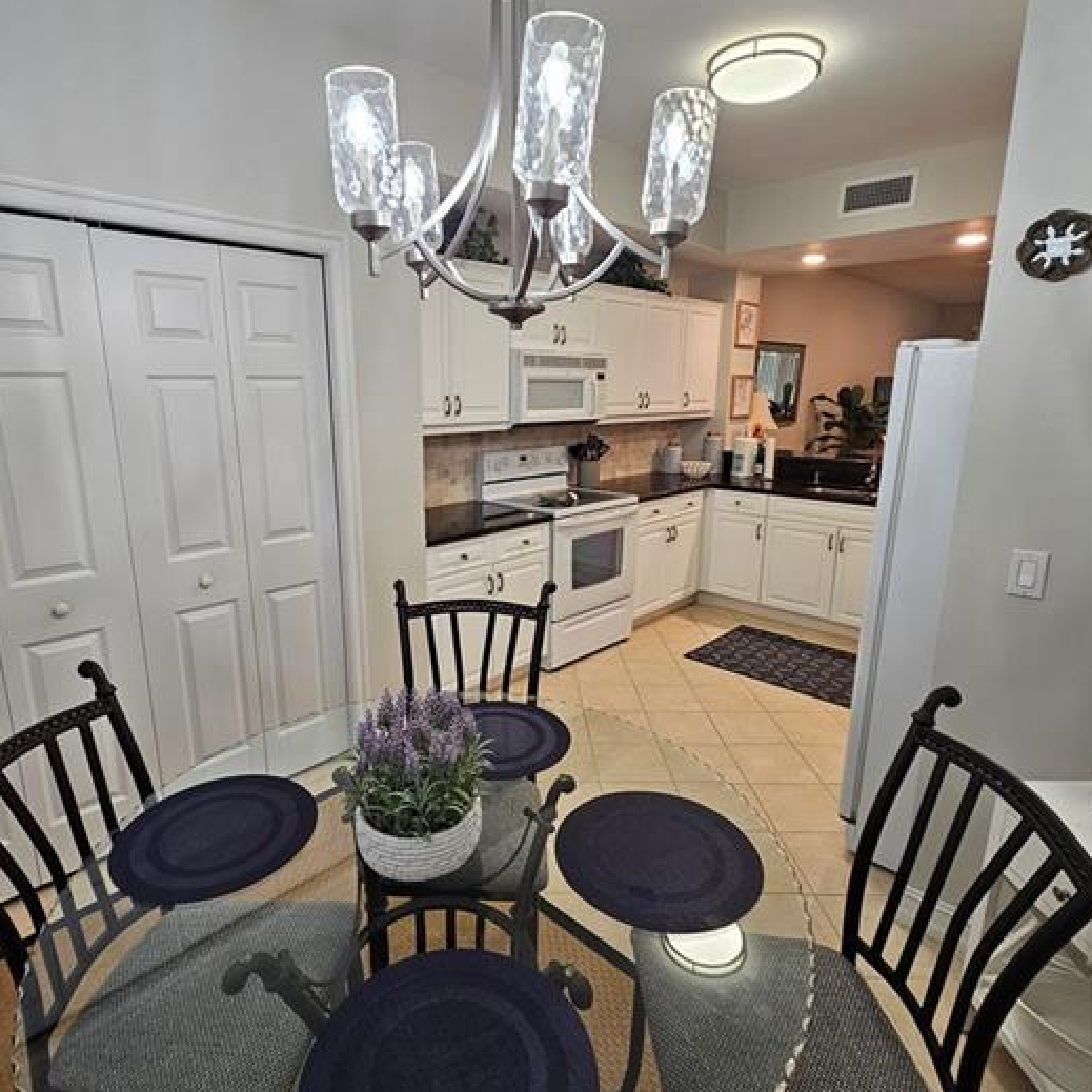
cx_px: 499
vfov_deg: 83.9
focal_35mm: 17
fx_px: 607
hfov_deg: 83.8
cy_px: 530
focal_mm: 2.2
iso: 125
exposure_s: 1/60
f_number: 2.2
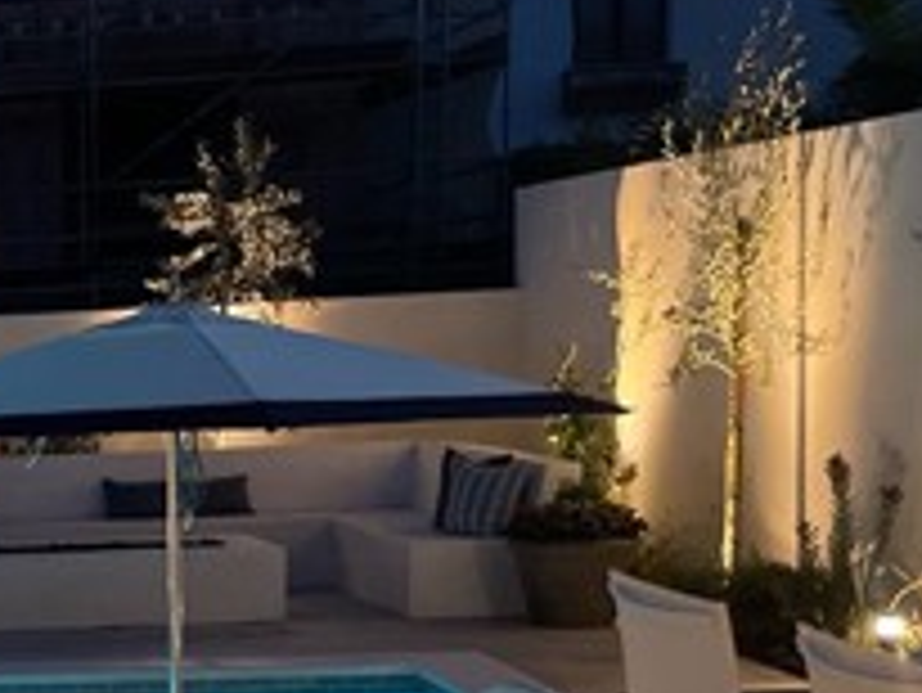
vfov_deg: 17.9
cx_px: -499
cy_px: 648
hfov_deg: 20.3
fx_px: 2159
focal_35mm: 81
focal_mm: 4.2
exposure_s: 1/30
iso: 800
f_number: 1.6
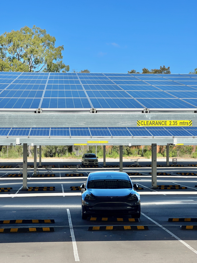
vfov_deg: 25.3
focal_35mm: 77
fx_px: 584
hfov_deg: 19.1
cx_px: 98
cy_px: 132
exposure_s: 1/834
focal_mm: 9
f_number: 2.8
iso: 32
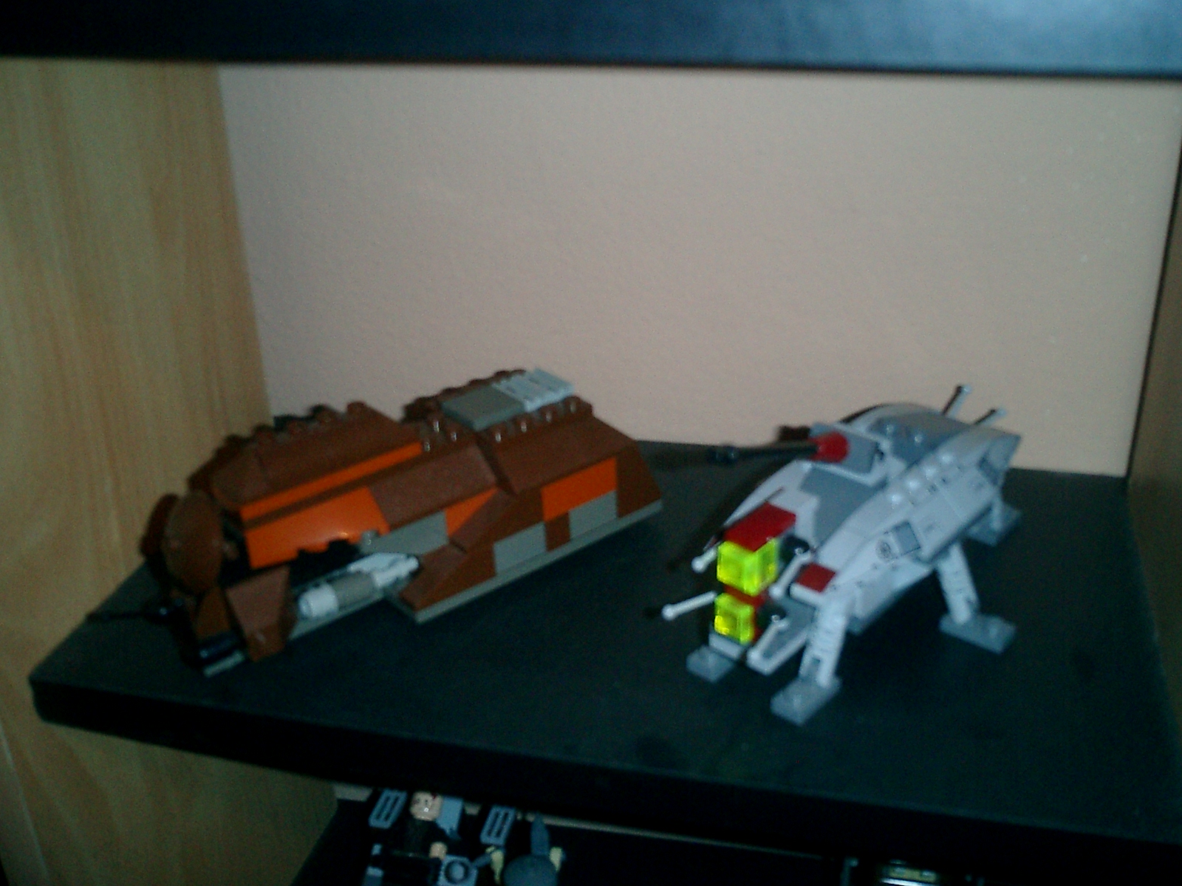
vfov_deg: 39.7
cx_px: 591
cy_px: 443
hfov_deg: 51.4
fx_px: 1229
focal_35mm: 36
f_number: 3.2
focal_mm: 7.5
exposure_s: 1/30
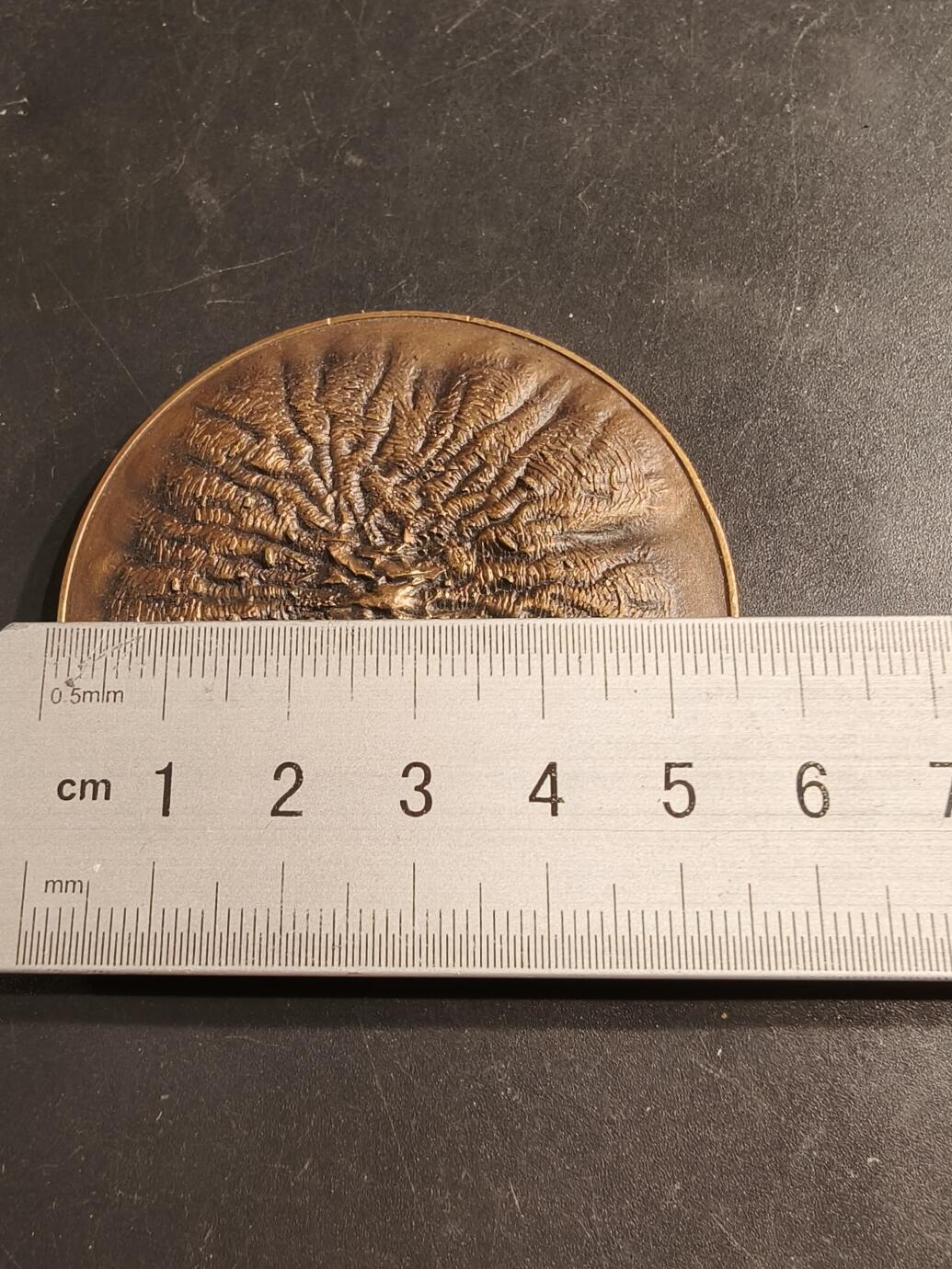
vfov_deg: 59.8
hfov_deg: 46.6
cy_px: 699
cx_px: 400
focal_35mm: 30
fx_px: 1100
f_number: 2
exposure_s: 1/100
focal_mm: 2.32
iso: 250
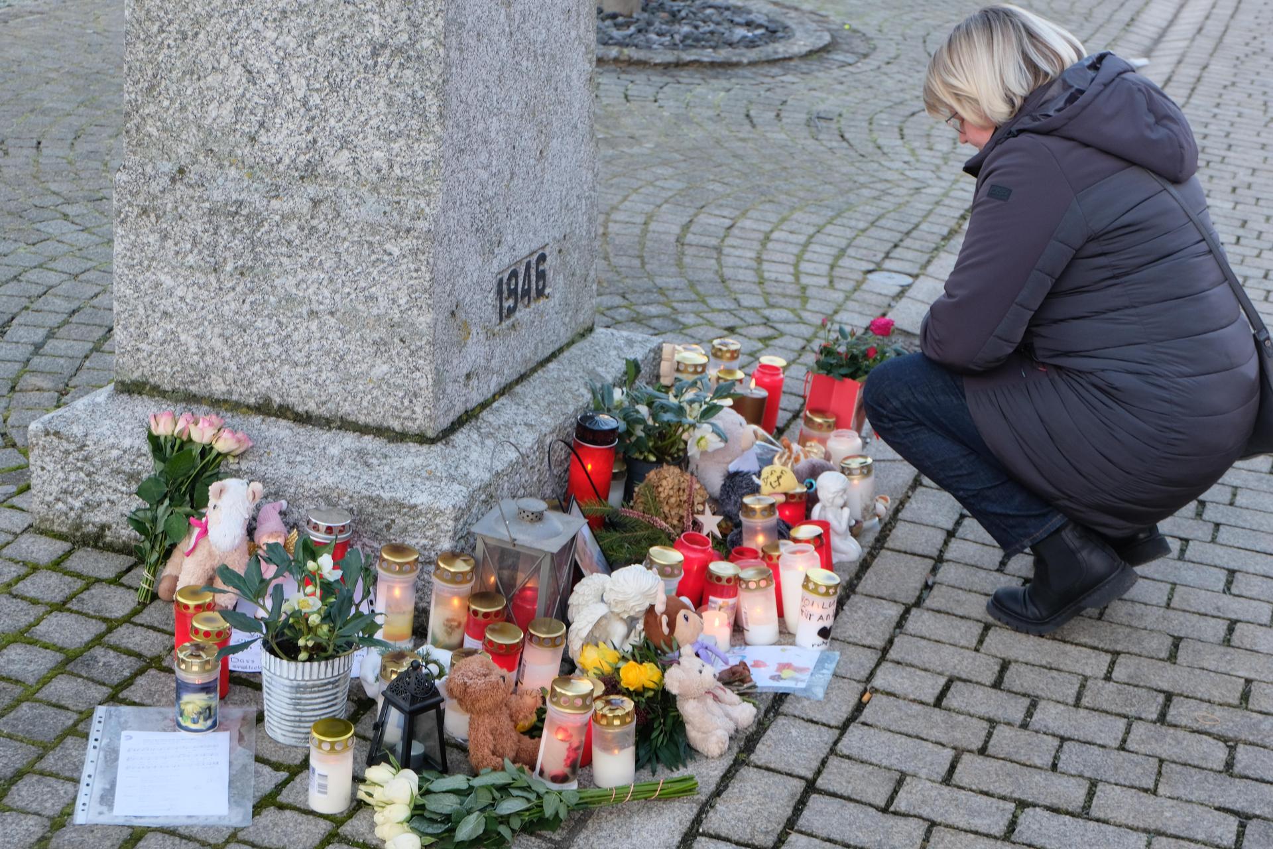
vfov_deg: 24.2
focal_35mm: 56
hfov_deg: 35.6
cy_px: 424
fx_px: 1980
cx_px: 636
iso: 400
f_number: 5.3
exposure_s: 1/85
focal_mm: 37.1
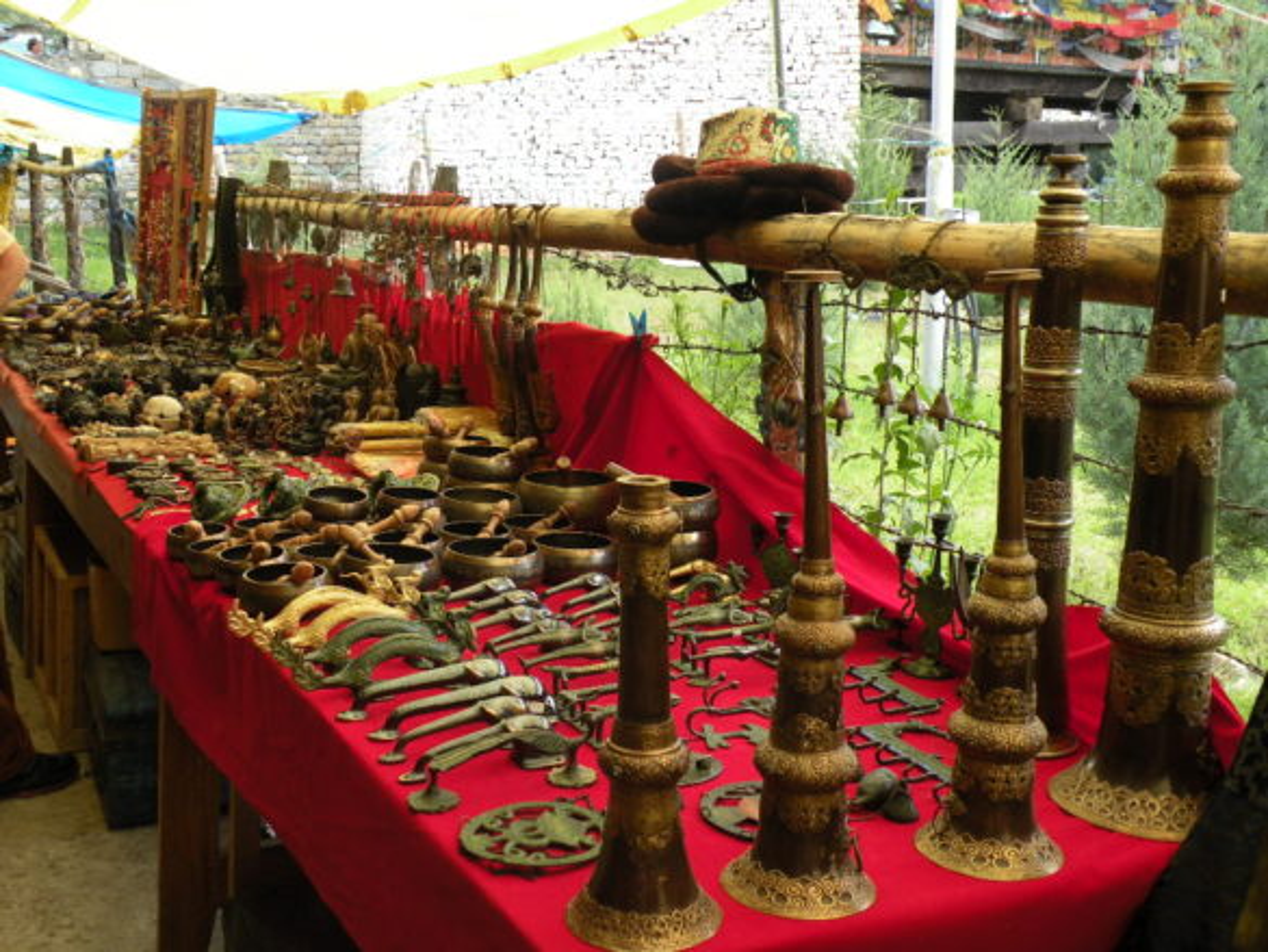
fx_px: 1539
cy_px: 476
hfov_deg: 44.8
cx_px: 634
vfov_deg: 34.4
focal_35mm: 42
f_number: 3.2
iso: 64
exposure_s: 1/77.7
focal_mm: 7.4
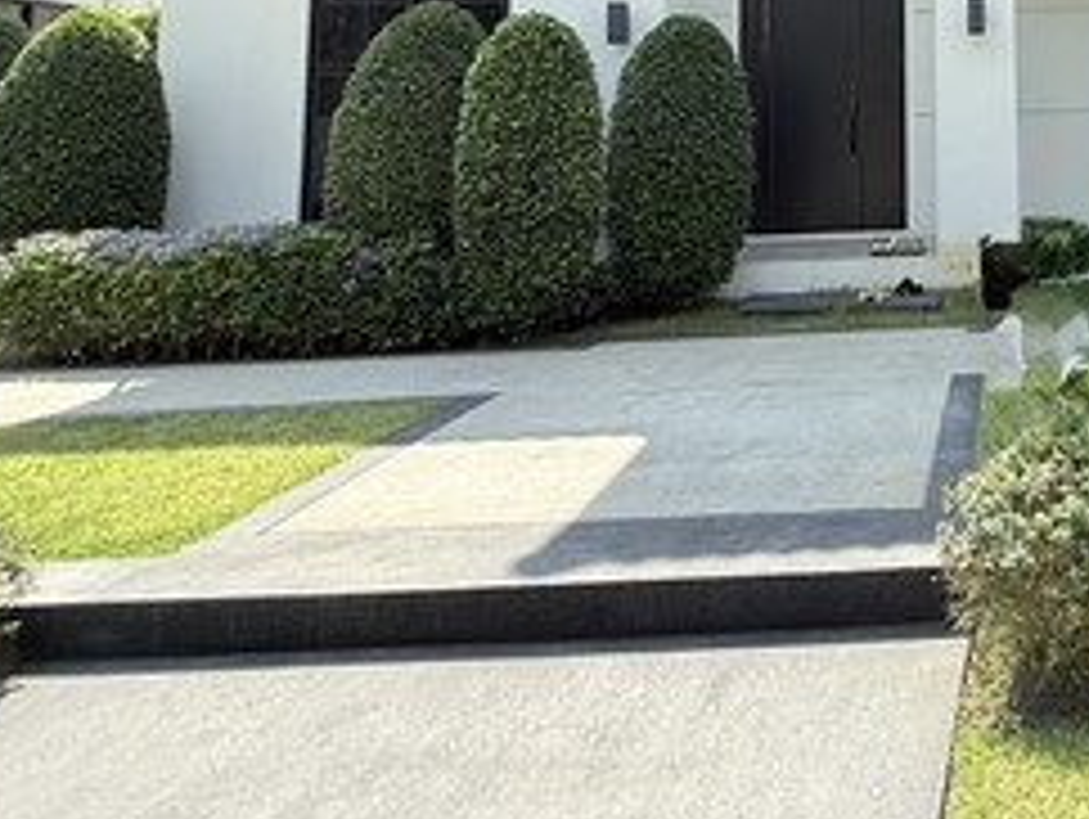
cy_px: -18
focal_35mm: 37
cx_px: 1084
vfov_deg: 34.8
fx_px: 1165
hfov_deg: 43.2
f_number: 2.2
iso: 64
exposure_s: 1/602
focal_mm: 2.22
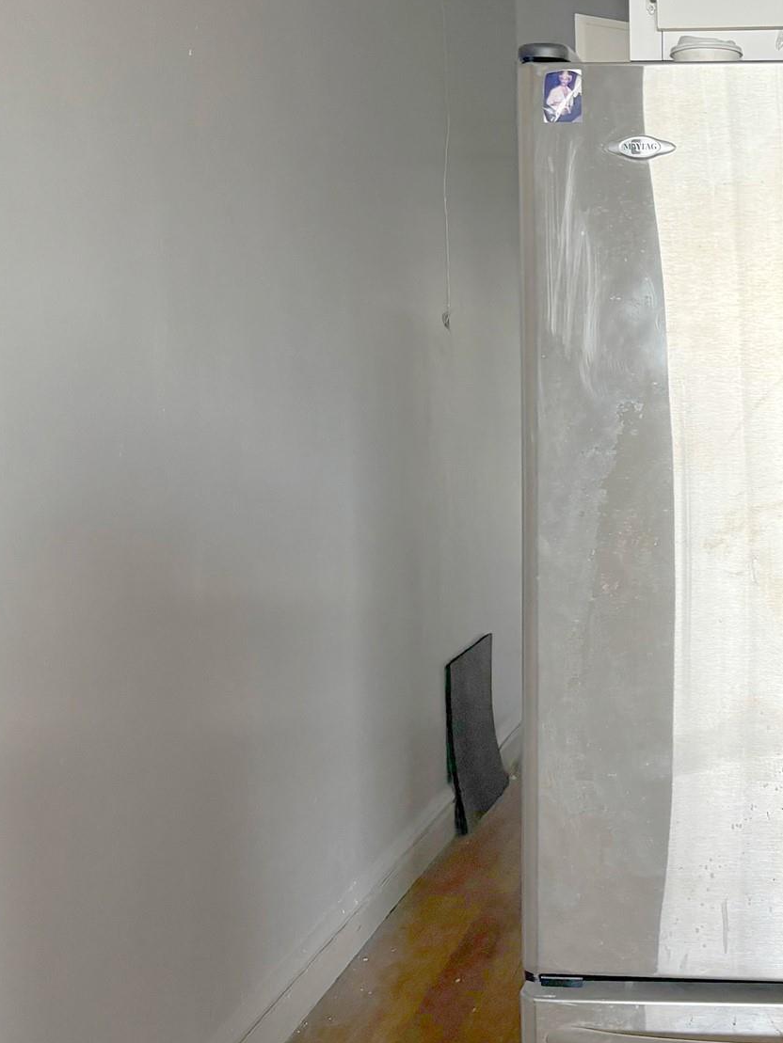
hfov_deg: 28.6
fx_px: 1447
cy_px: 427
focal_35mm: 48
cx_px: 759
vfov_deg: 39.5
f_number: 1.6
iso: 125
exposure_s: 1/81
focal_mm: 5.96
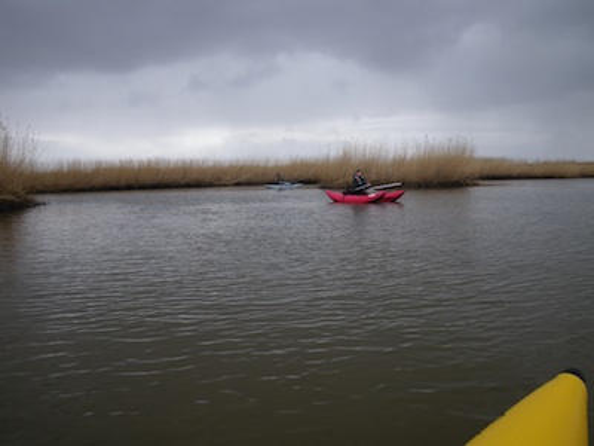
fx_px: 480
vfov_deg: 49.7
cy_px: 223
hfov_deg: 63.4
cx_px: 297
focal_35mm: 28
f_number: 3.5
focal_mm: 5
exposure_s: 1/60
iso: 50
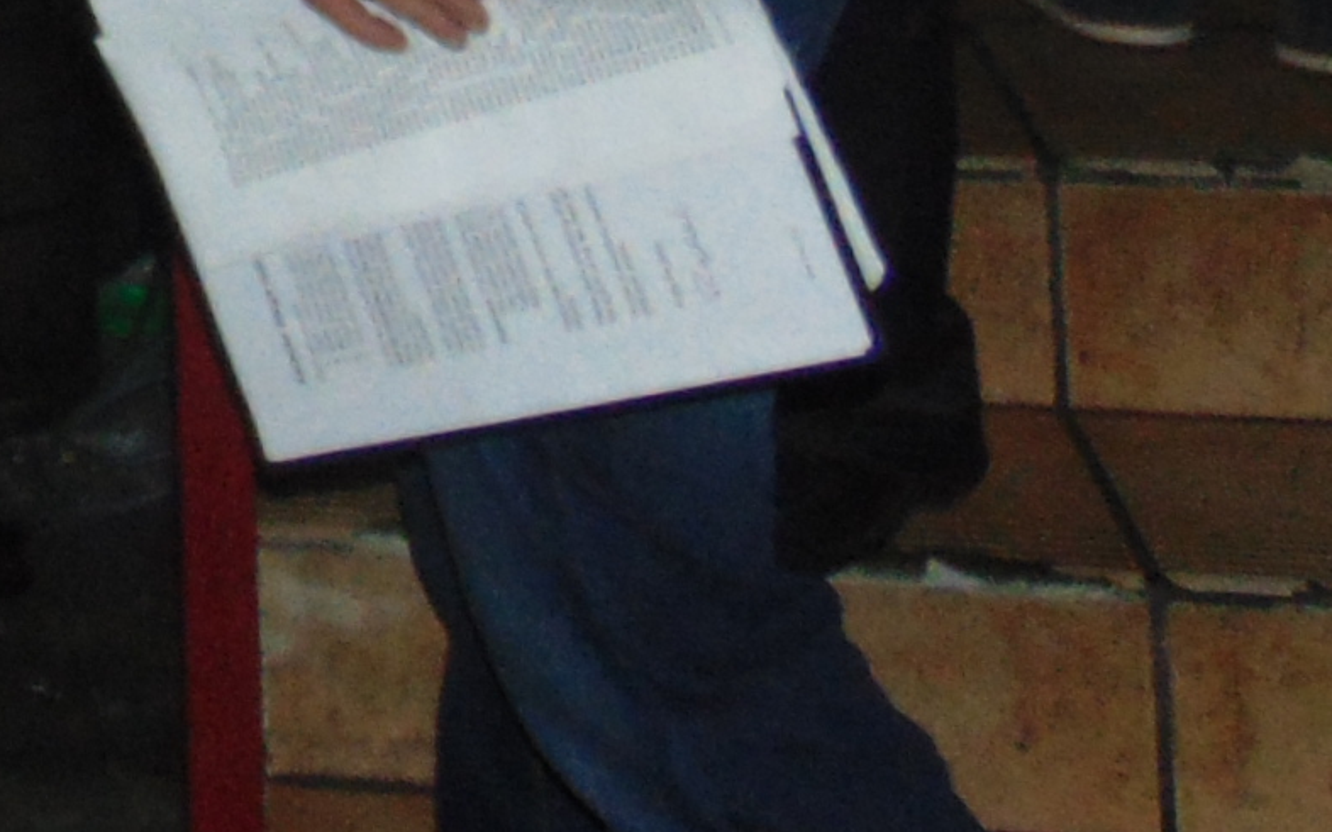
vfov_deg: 9.6
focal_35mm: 123
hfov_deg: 14.4
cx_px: -1269
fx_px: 4464
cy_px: -1091
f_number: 3
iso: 200
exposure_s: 1/8
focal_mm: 4.5
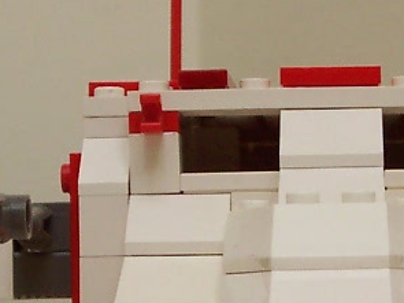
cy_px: 245
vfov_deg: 7.9
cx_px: 368
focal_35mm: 187
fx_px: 2182
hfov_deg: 10.5
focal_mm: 7
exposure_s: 1/90
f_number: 3
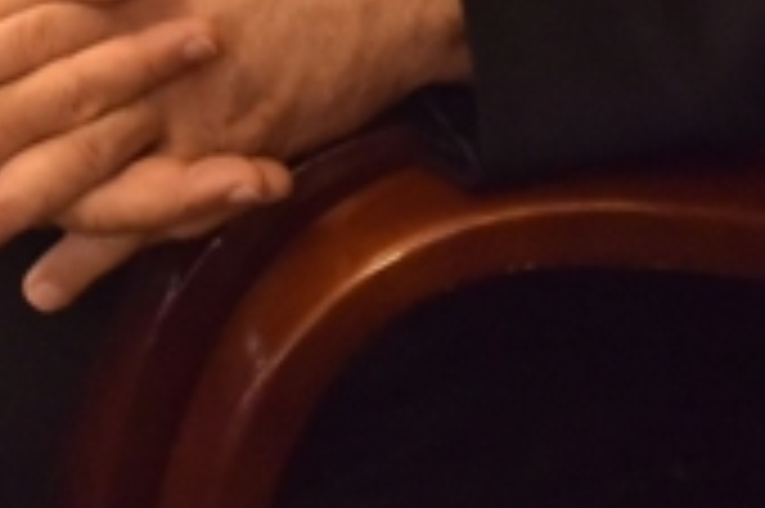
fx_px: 4479
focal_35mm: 211
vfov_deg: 6.1
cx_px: 248
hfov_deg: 9.8
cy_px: -834
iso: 3200
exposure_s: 1/160
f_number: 6.3
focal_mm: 35
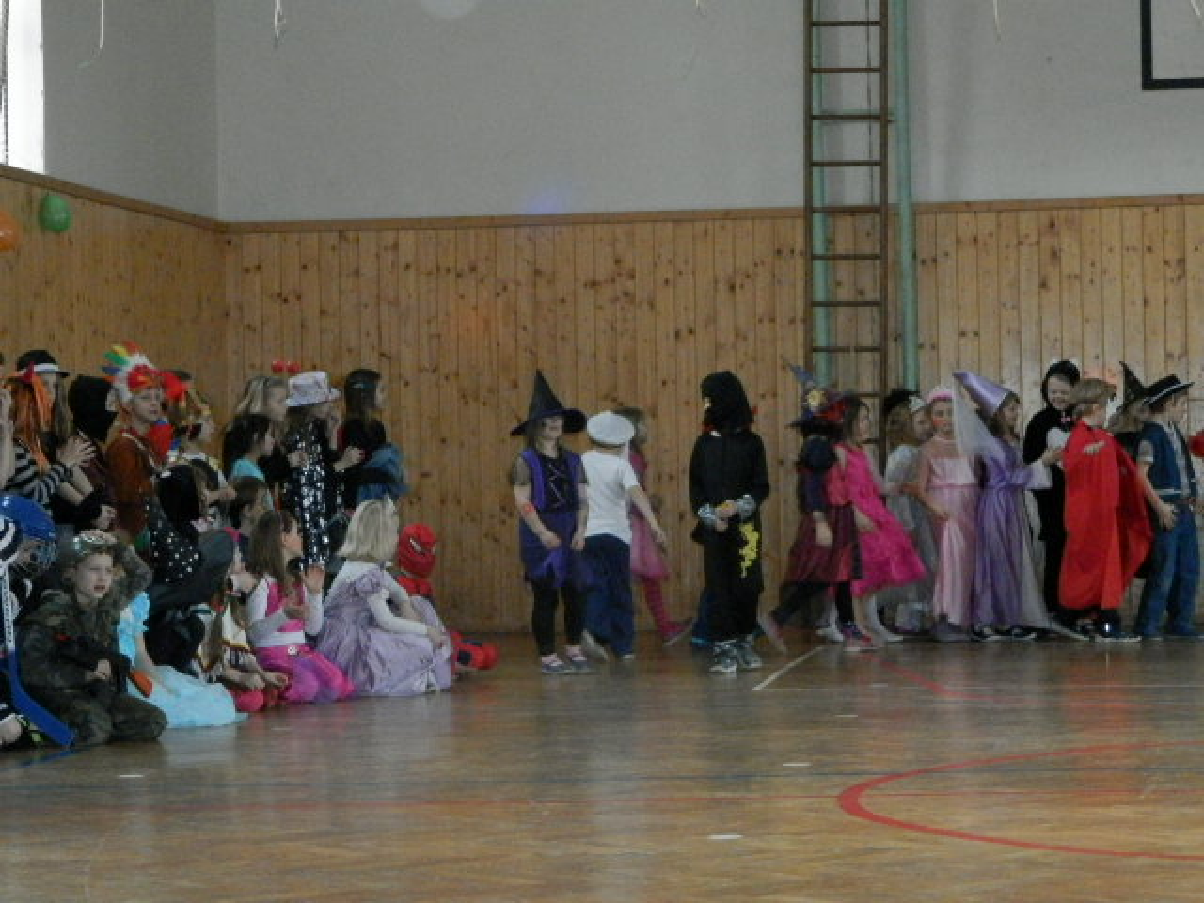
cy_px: 452
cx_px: 602
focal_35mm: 106
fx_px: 3687
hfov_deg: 18.5
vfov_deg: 14.0
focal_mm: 19
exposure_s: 1/50
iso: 1000
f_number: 4.5
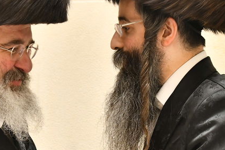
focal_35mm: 132
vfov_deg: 10.4
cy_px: 90
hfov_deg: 15.5
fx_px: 825
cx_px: 144
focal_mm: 40
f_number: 5.6
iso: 1250
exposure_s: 1/125
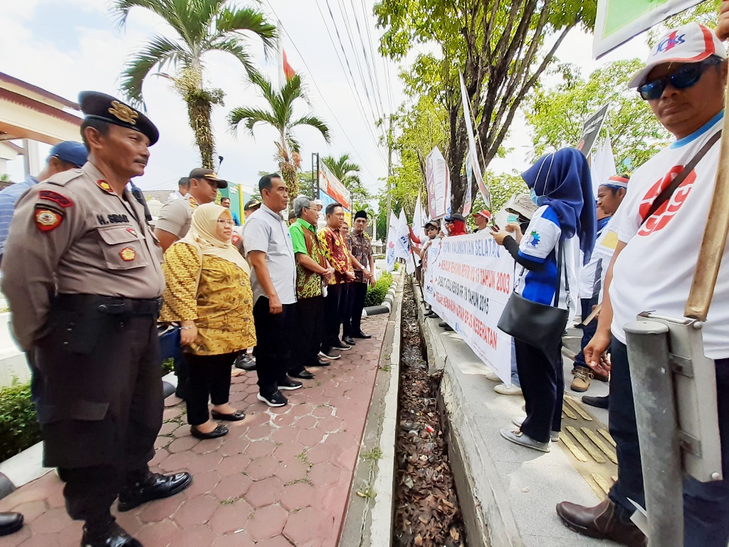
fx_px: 274
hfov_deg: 106.2
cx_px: 364
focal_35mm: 13
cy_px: 274
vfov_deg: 89.9
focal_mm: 1.13
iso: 40
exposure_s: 1/879
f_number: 2.2
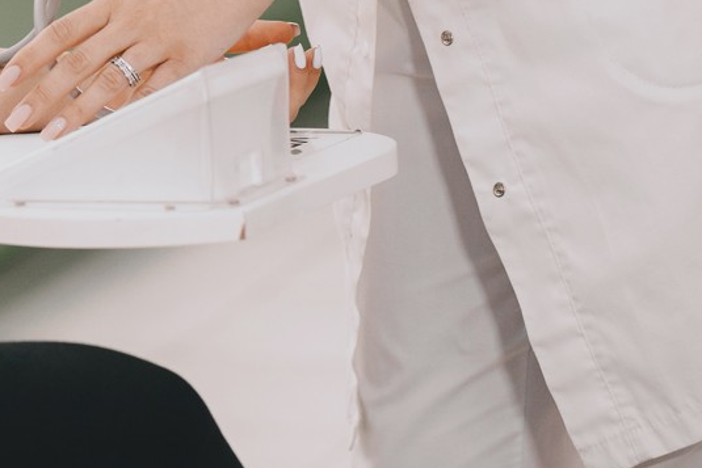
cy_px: -321
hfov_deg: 6.7
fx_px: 5949
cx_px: -222
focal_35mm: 305
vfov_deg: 4.5
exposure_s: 1/250
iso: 500
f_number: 2.2
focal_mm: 85
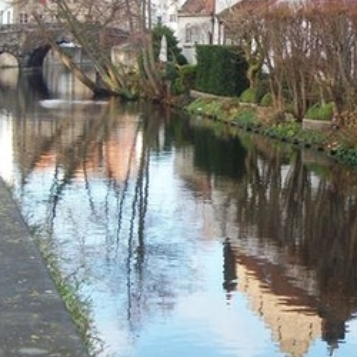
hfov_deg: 16.1
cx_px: 357
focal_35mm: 106
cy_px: 169
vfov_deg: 16.4
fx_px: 1237
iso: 80
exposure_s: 1/125
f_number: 3.6
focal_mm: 8.8
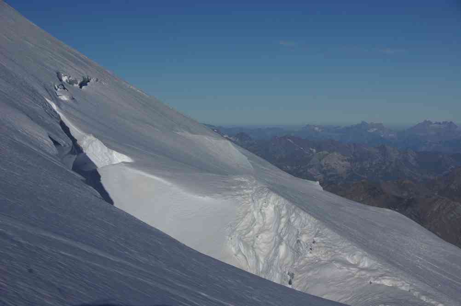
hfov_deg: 27.0
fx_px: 959
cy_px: 153
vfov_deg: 18.1
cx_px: 230
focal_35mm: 75
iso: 100
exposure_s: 1/500
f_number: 9.5
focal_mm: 50
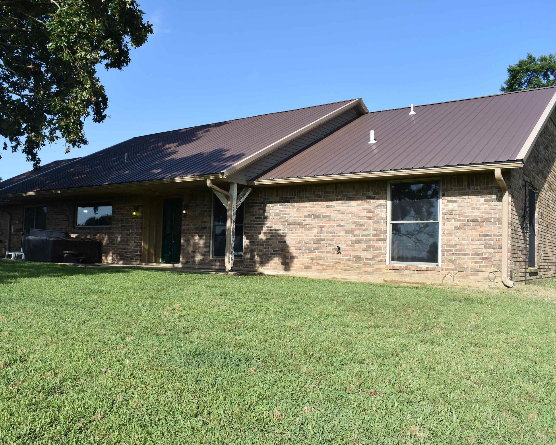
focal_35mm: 31
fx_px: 510
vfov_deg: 47.1
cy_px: 220
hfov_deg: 56.9
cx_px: 233
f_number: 8
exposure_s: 1/250
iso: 125
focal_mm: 18
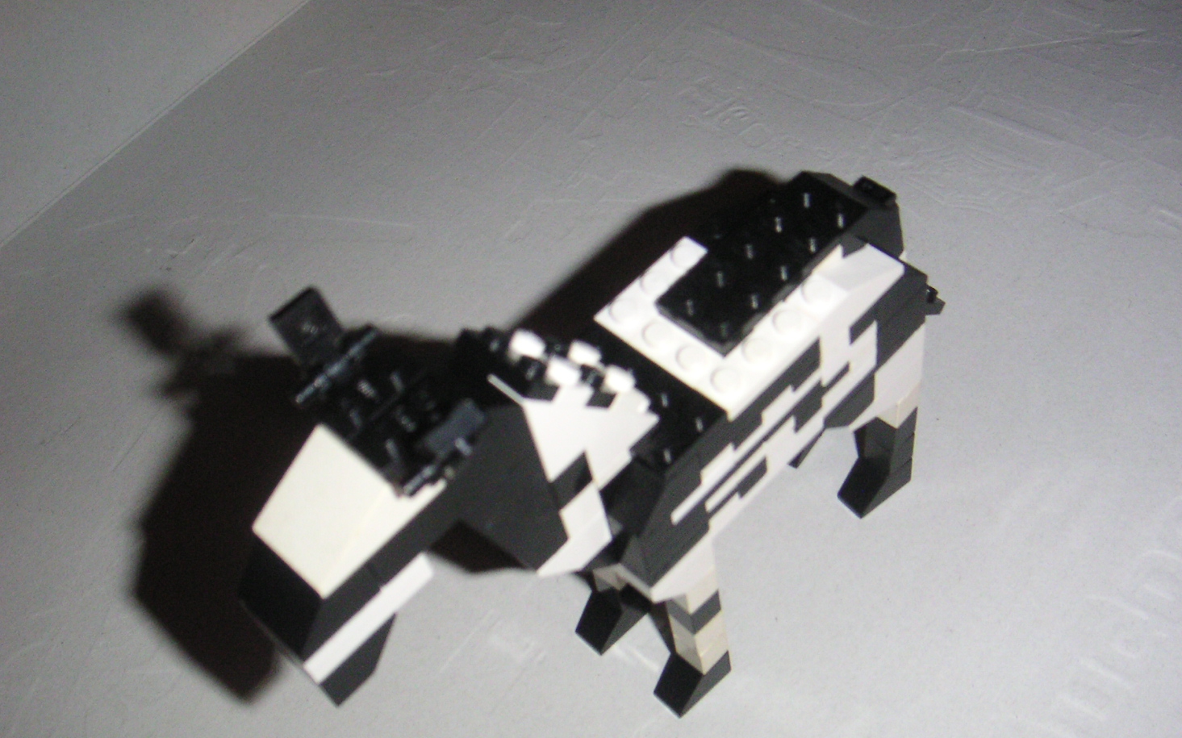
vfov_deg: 29.2
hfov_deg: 45.3
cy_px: 402
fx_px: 1417
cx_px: 626
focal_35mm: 44
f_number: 2.8
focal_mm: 6
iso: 160
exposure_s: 1/45
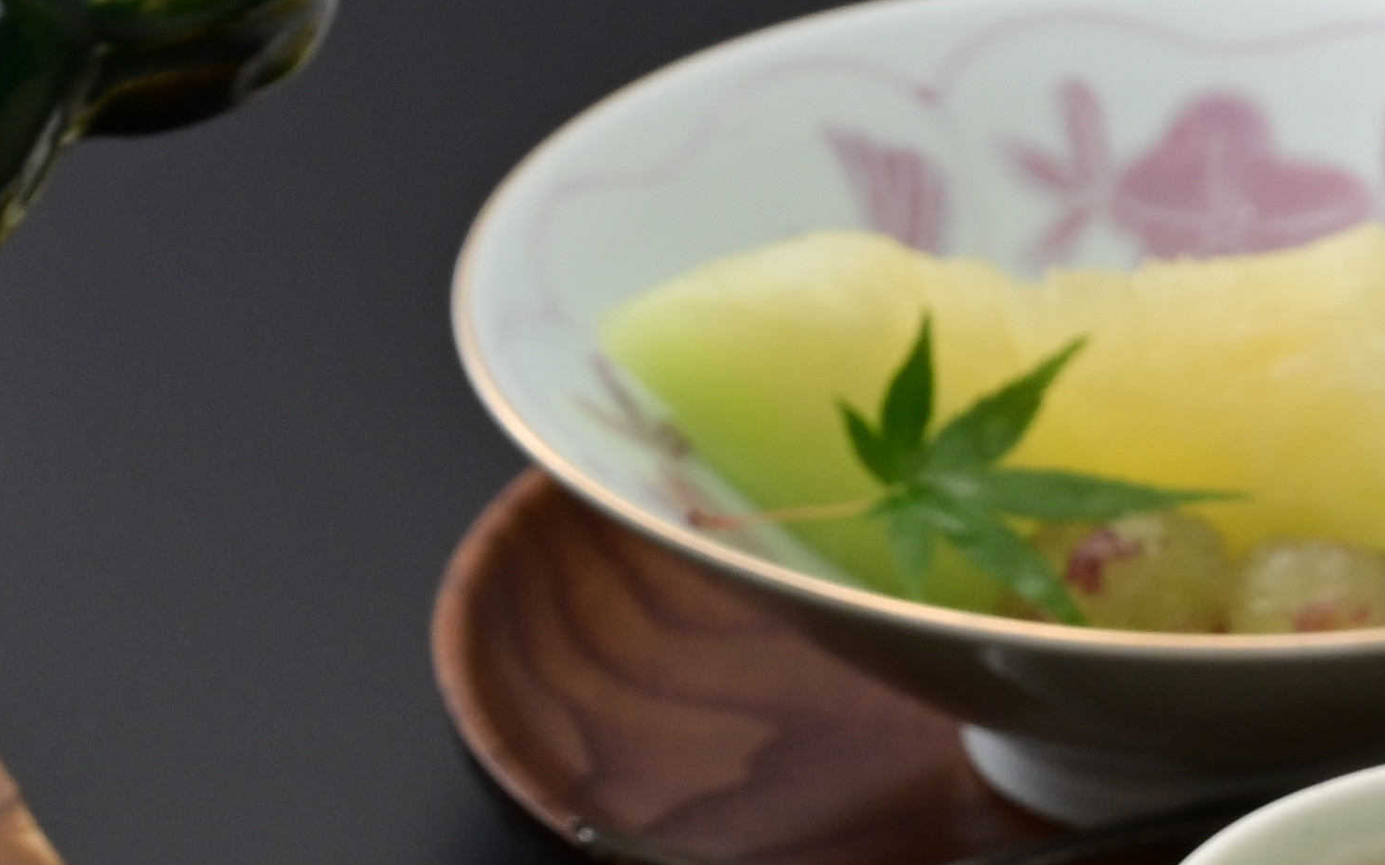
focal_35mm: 468
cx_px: 695
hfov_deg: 4.5
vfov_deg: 2.8
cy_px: 2003
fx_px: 17664
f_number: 11
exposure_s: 1/125
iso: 100
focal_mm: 82
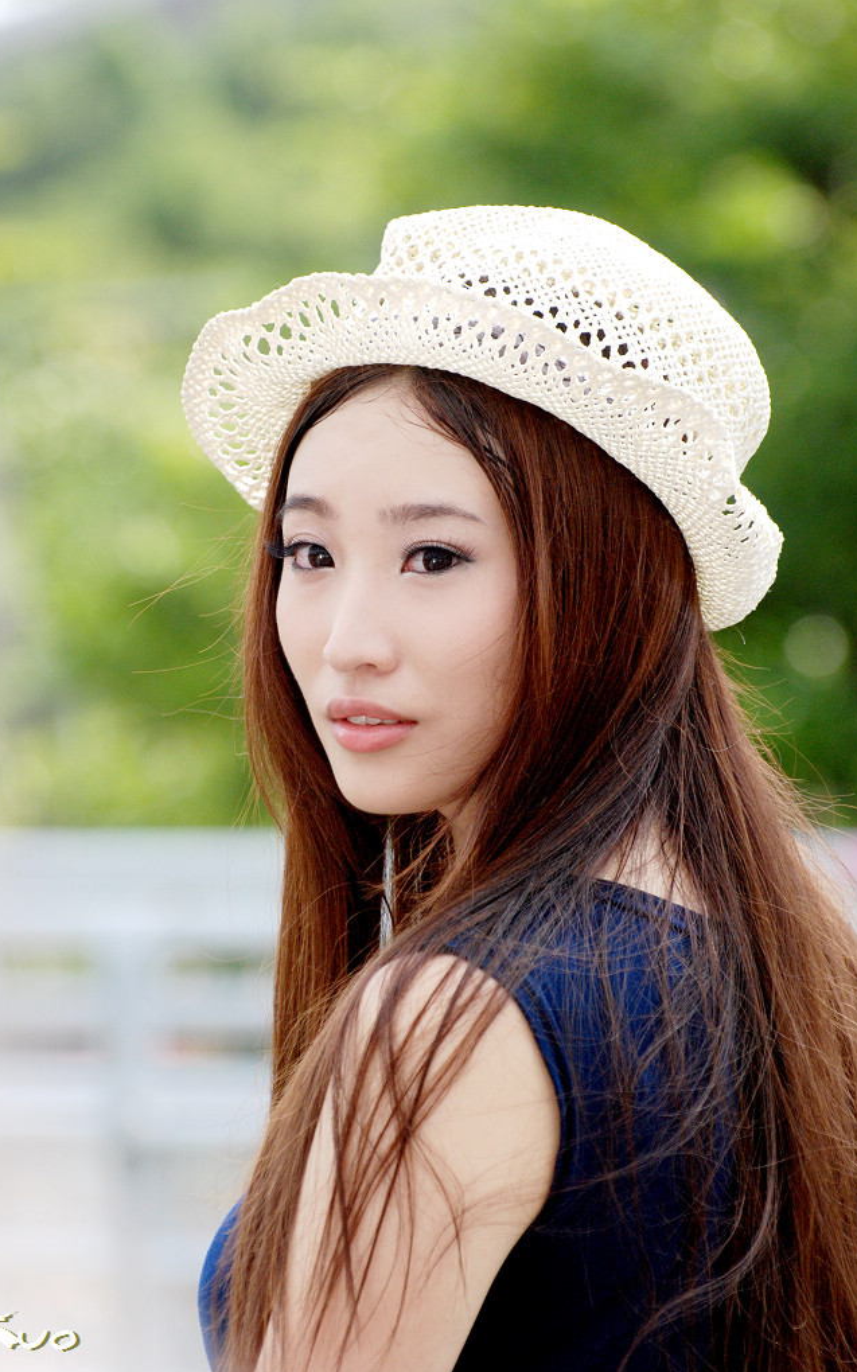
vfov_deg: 8.3
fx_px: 9479
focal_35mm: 254
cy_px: 687
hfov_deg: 5.2
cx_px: 410
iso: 400
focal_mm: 165
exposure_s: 1/640
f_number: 5
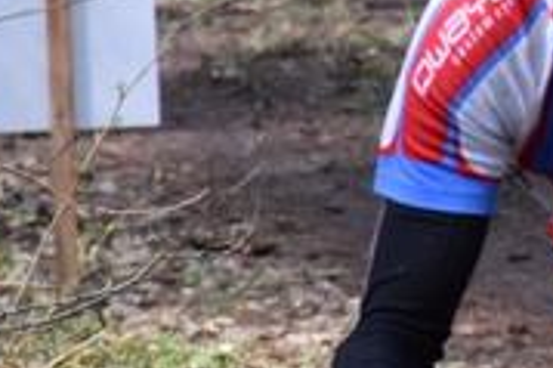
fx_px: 10700
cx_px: 979
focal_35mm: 697
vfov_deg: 2.0
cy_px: -235
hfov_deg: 2.9
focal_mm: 105
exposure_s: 1/2000
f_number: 7.1
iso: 4000
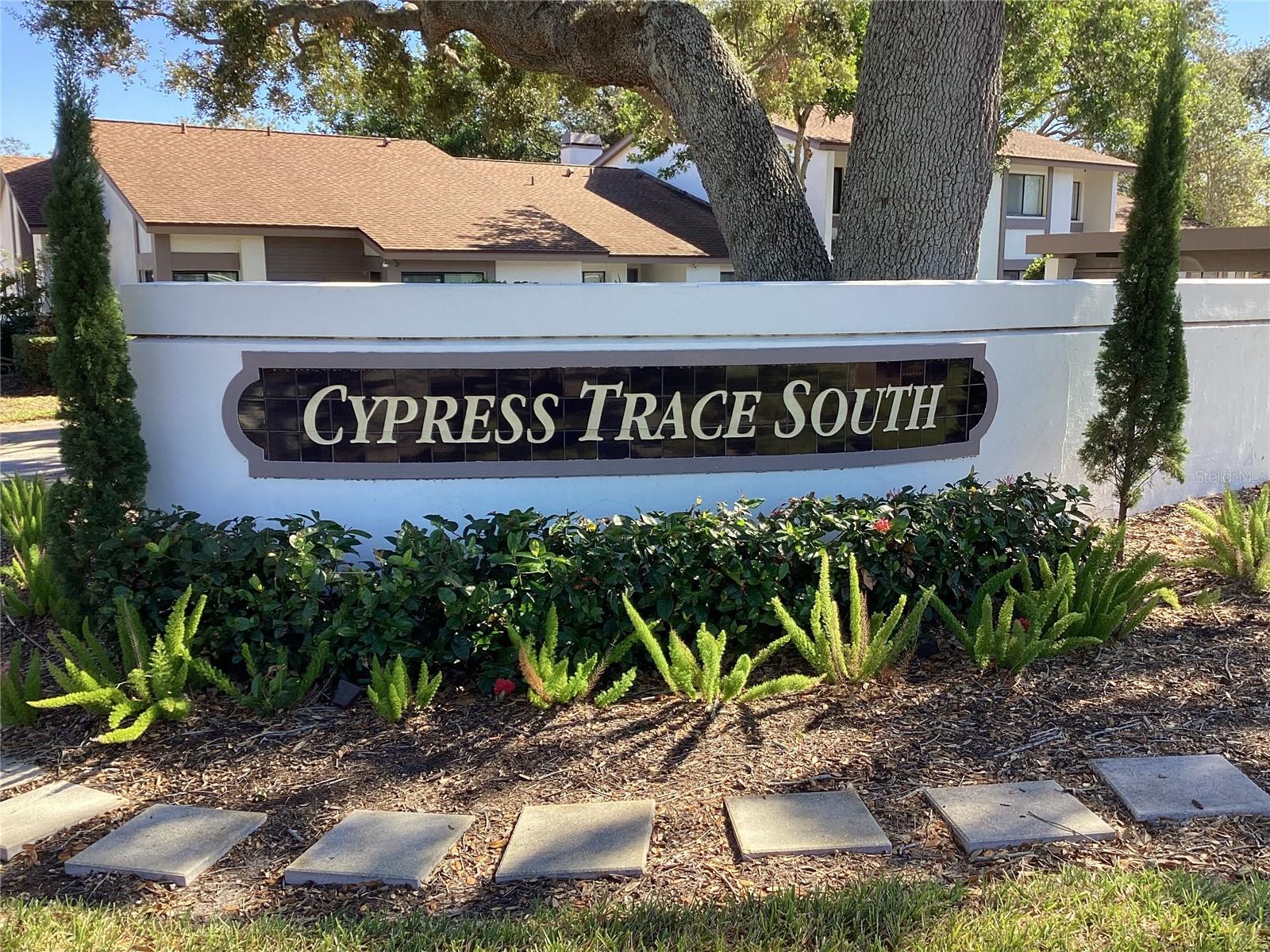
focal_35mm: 31
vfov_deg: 45.4
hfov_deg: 58.4
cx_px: 635
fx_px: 1137
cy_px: 476
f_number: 2.4
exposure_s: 1/205
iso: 25
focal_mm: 3.3
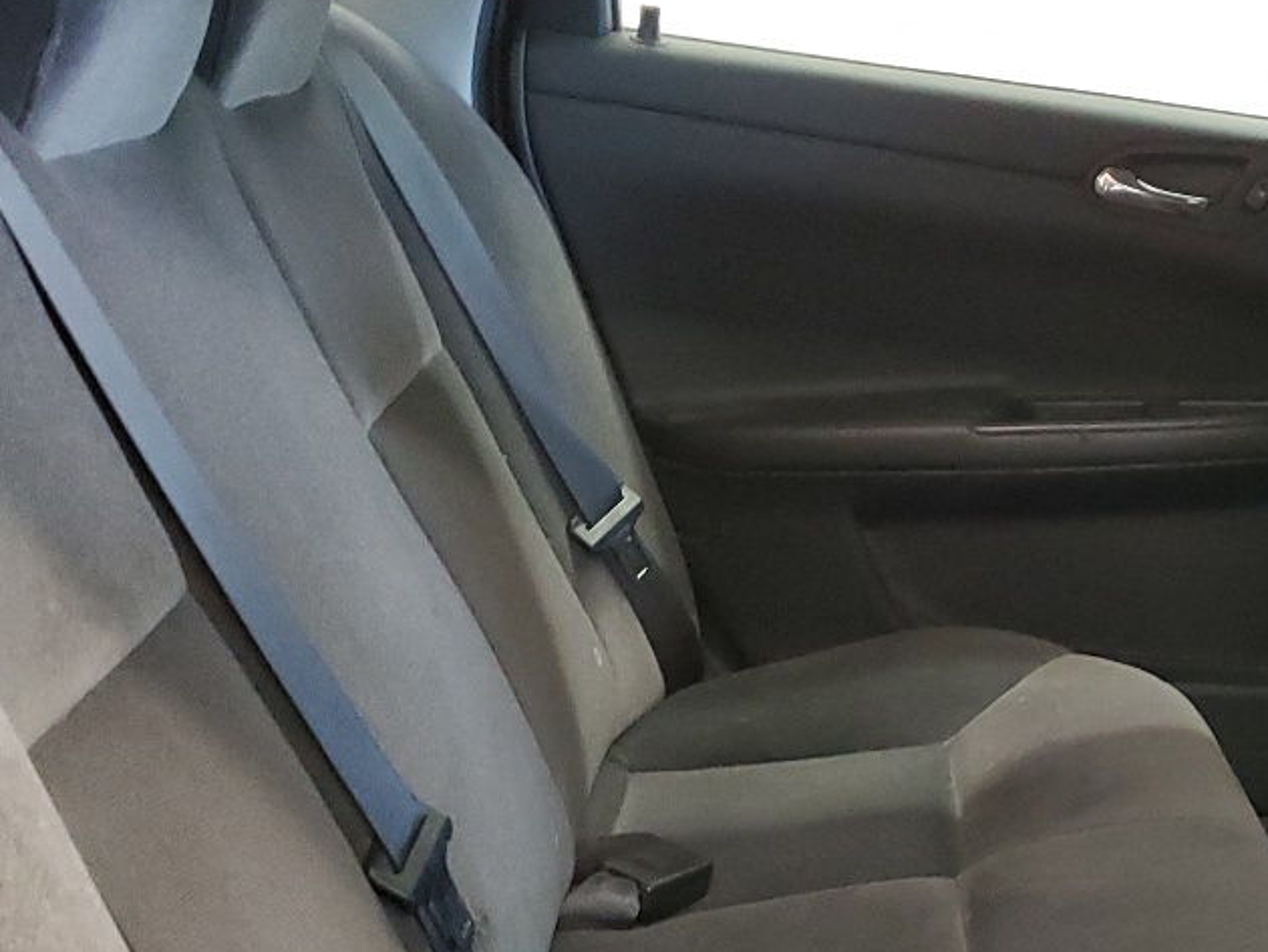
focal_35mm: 66
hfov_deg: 28.2
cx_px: 1159
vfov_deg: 21.9
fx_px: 2419
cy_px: 777
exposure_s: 1/40
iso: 364
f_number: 1.5
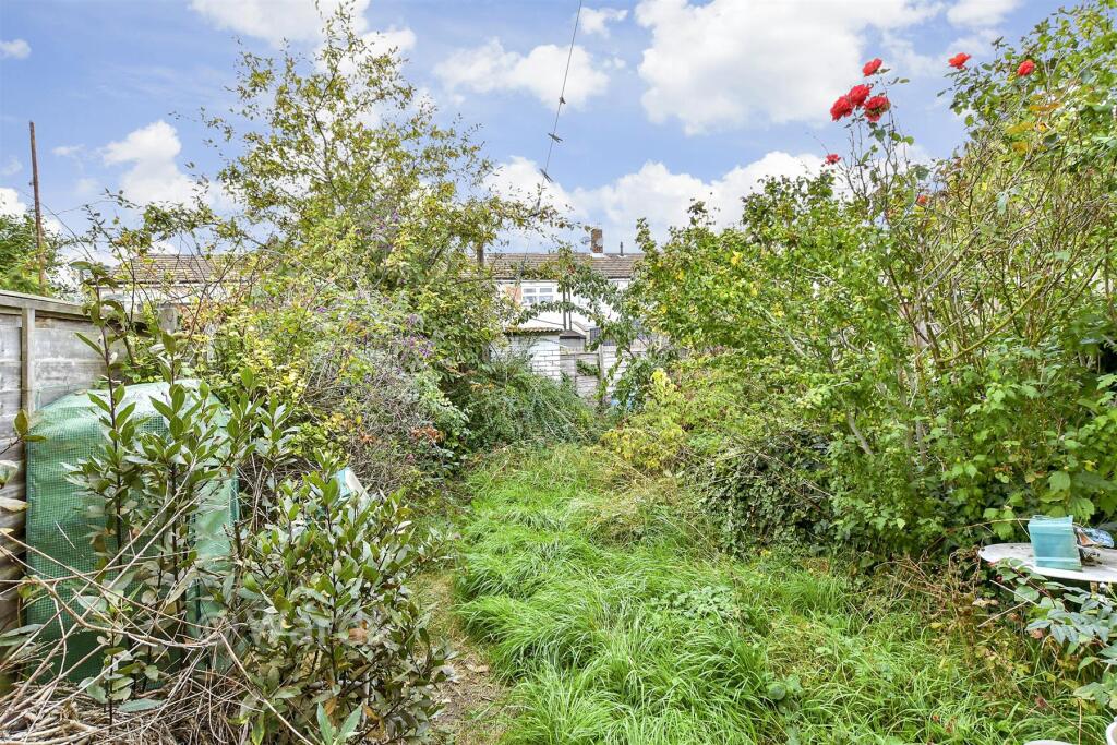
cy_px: 372
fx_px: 465
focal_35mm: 15
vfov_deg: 77.3
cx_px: 558
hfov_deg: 100.4
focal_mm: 10
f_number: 8
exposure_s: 1/60
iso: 160
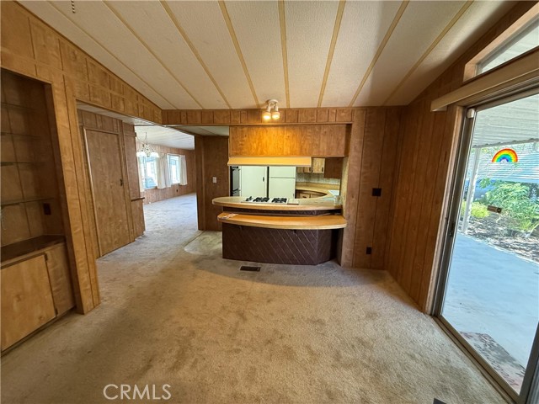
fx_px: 218
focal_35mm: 14
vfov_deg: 85.7
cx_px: 270
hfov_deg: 102.1
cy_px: 202
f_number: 2.2
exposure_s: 1/120
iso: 640
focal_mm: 2.22
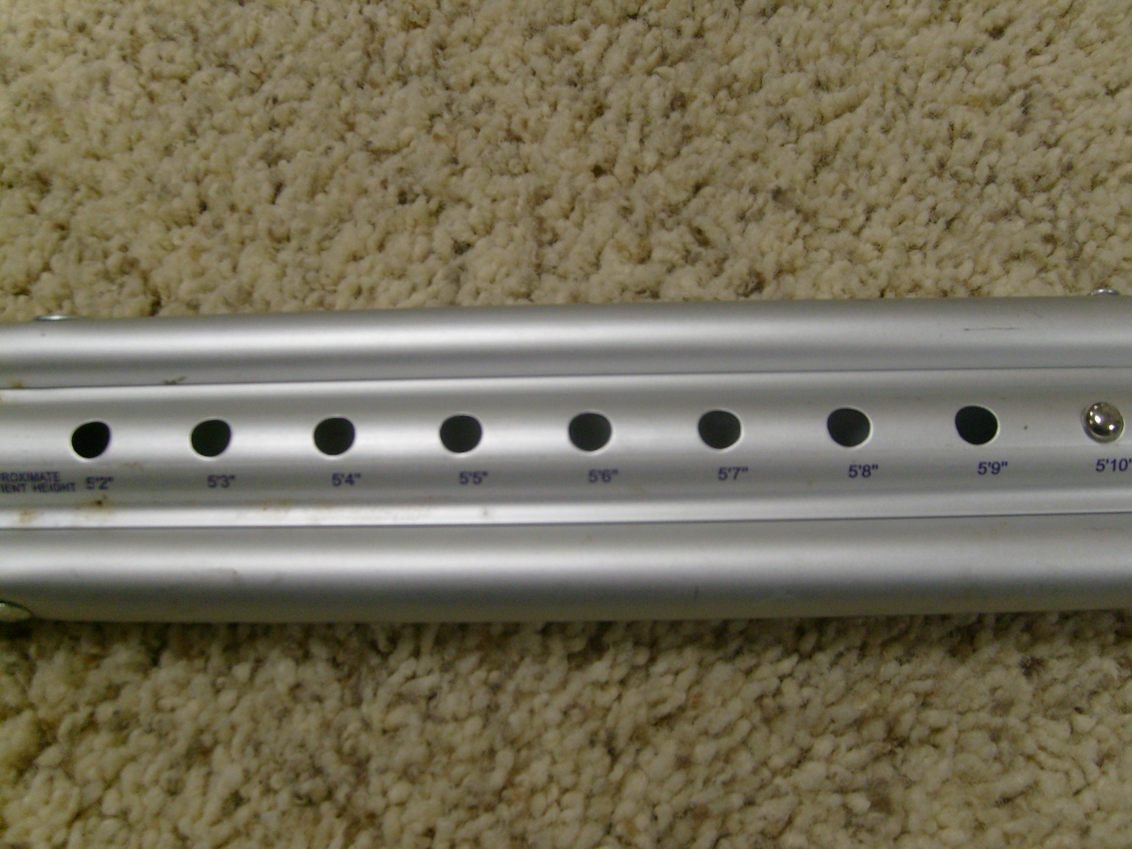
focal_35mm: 35
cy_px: 424
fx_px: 1145
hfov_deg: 52.6
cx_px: 566
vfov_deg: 40.7
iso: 160
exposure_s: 1/45
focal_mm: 5.8
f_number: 2.8
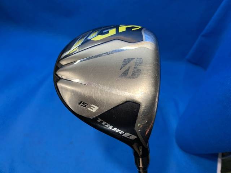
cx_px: 116
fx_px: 174
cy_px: 86
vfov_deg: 53.1
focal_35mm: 26
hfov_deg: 67.3
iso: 64
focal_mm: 4.25
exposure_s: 1/60
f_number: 1.8
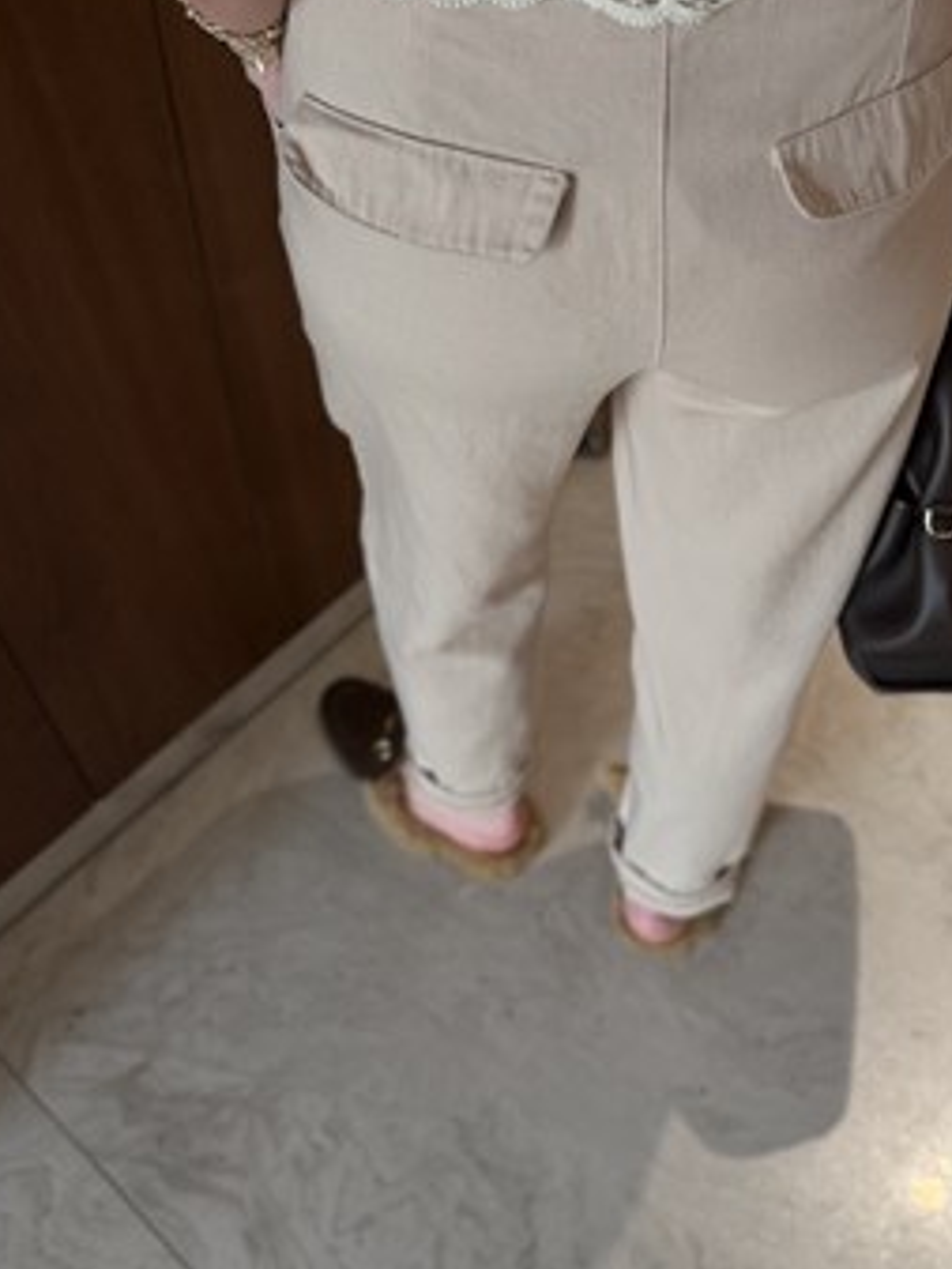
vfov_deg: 48.0
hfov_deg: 37.3
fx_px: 1393
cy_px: 409
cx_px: 640
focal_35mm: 38
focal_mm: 6.76
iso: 125
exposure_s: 1/50
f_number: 1.78
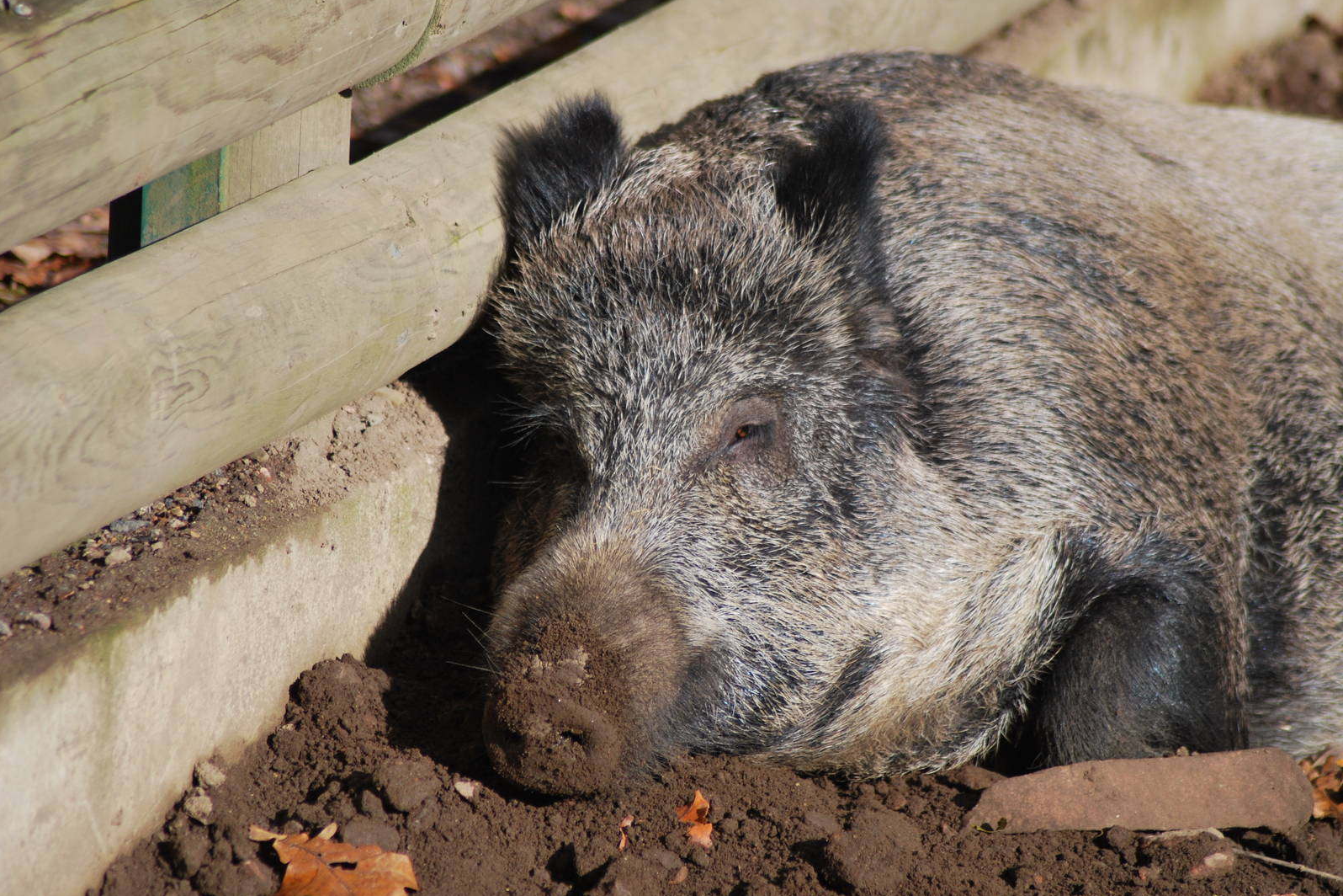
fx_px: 9549
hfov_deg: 8.0
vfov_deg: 5.4
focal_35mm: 256
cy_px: 448
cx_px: 671
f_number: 4.8
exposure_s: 1/1250
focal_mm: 170
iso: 200
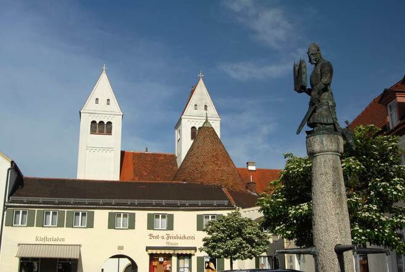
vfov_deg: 32.0
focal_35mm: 42
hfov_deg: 46.3
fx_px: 473
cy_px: 136
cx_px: 202
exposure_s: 1/500
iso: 100
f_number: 5.6
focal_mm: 28
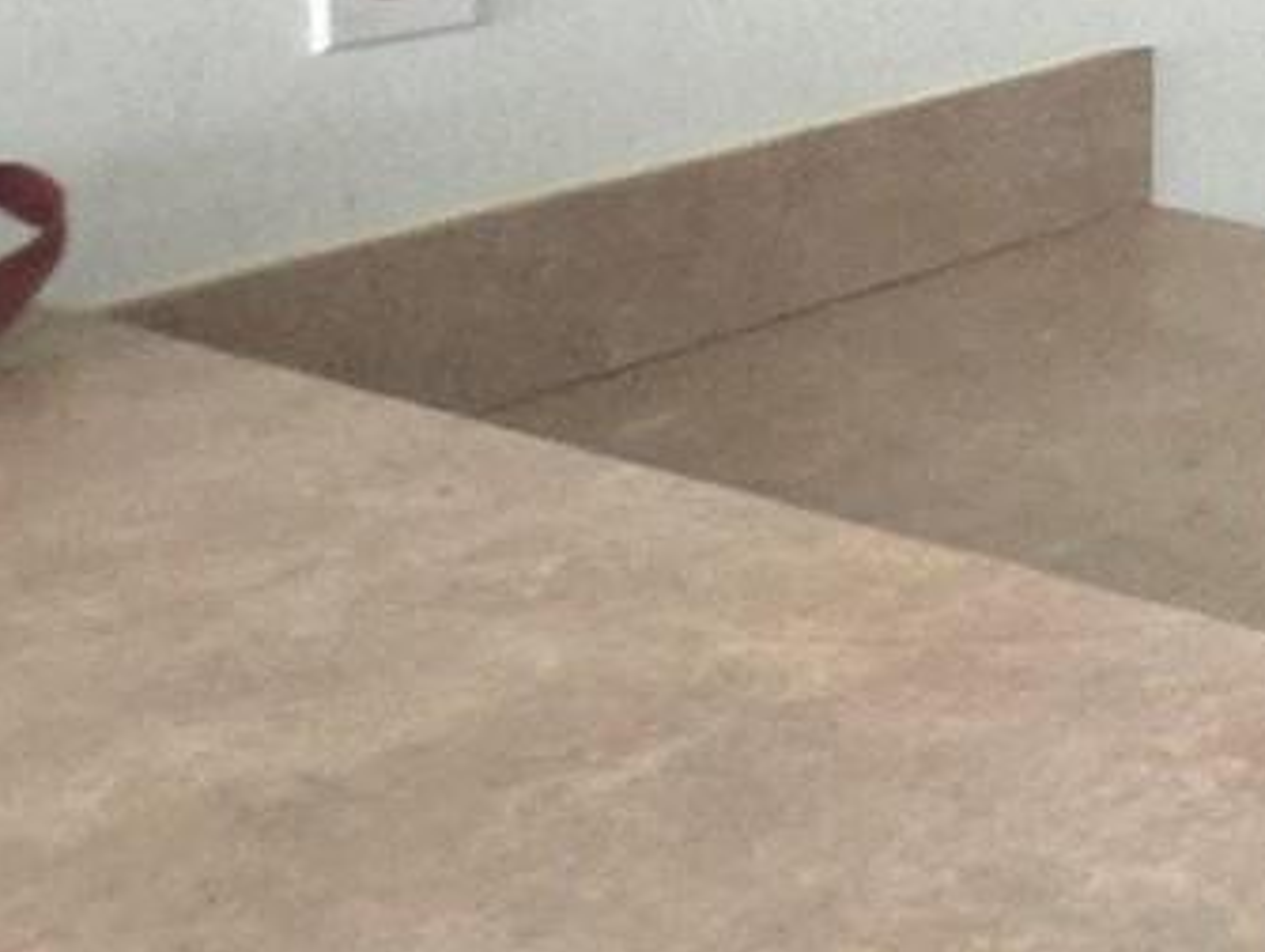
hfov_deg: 17.6
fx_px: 2268
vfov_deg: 20.8
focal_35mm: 62
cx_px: 2711
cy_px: -397
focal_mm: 2.2
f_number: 2.2
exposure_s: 1/20
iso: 4000
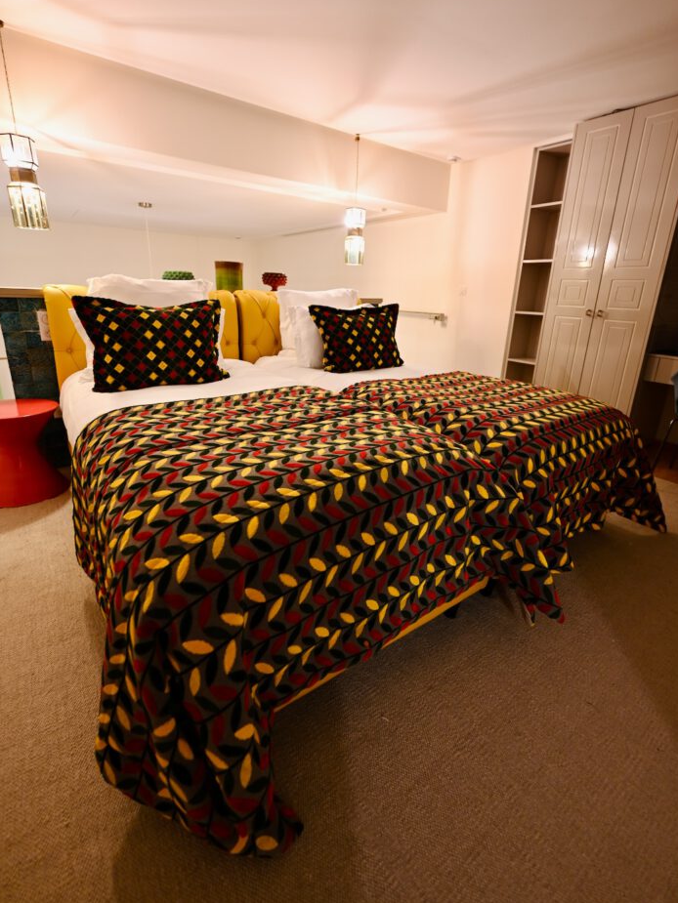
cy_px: 421
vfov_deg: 94.3
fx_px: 418
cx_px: 342
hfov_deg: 78.1
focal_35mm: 16
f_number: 2.8
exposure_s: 1/15
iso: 560
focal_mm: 14
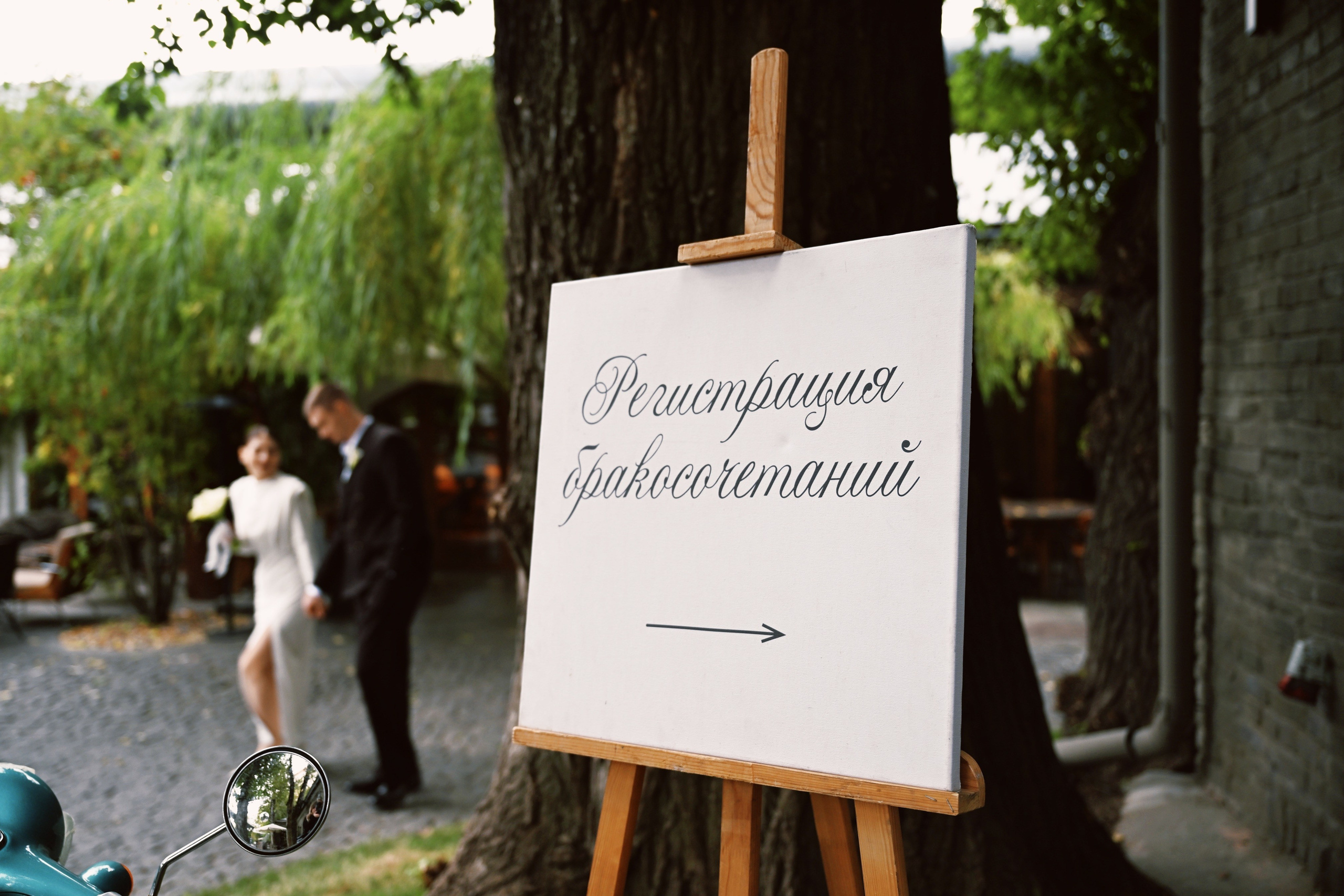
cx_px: 672
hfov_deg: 58.7
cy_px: 448
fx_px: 1195
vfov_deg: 41.1
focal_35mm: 32
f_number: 2.8
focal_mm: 32
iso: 220
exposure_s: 1/200
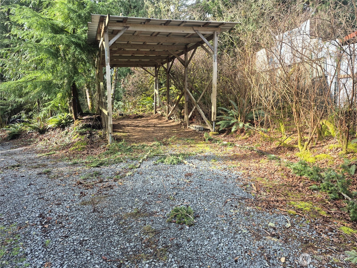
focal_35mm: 23
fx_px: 237
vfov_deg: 58.9
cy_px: 134
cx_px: 178
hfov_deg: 73.9
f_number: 1.8
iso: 25
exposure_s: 1/230
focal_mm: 5.4
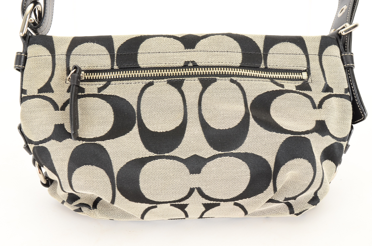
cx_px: 186
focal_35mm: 44
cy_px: 123
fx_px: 449
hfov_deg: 45.0
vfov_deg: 30.7
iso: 320
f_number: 11
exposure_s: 1/60
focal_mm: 29
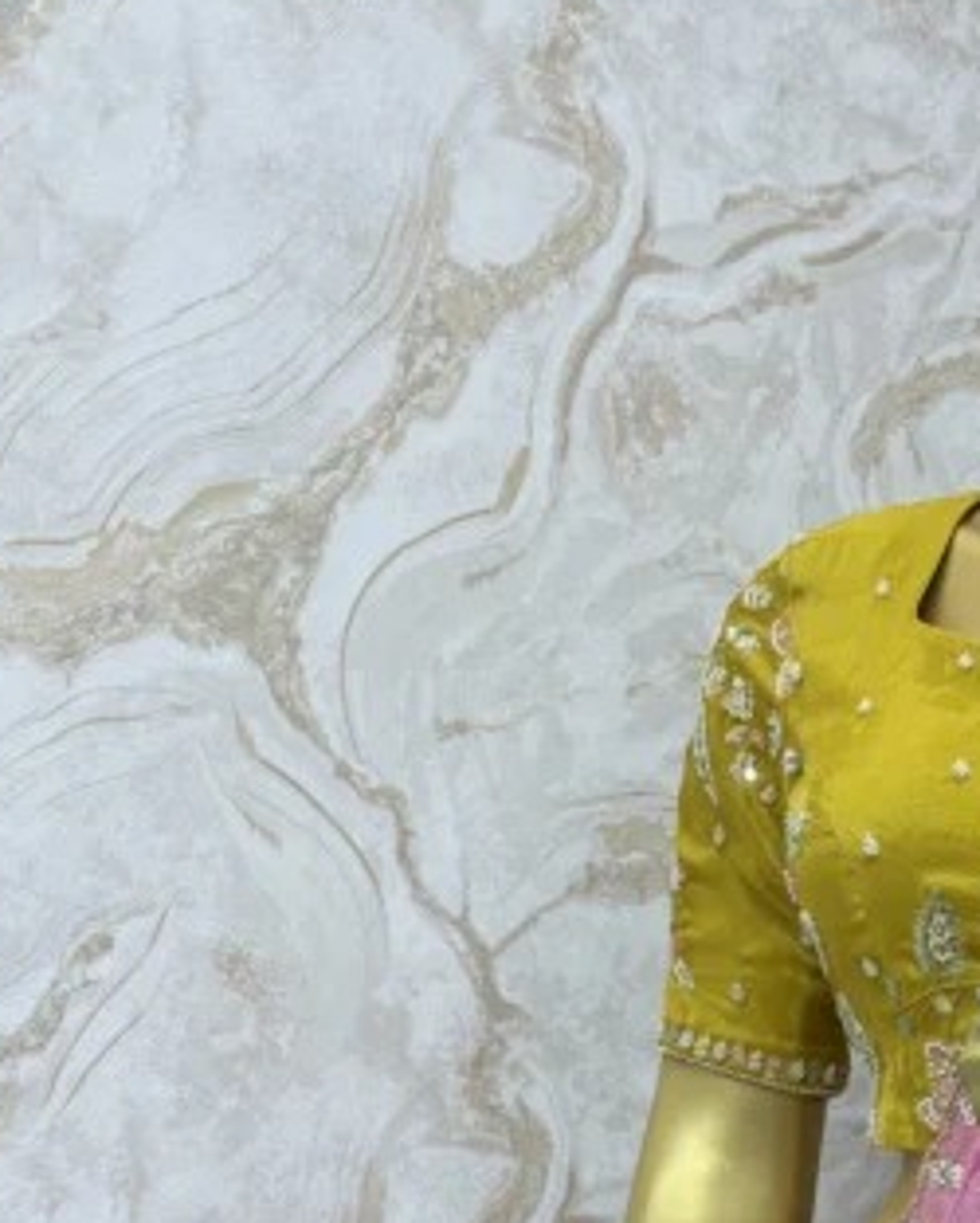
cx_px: 1054
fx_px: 2354
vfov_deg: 26.1
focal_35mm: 65
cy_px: 1454
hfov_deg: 22.3
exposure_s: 1/100
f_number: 1.6
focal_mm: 6
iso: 80
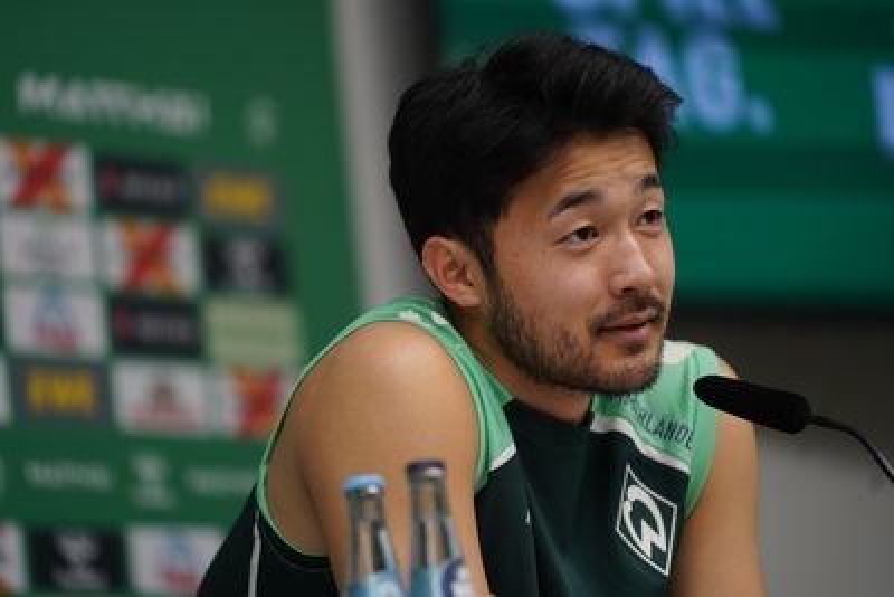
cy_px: 298
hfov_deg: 10.9
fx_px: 4695
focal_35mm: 189
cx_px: 447
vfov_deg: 7.3
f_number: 2.8
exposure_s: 1/320
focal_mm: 189
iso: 640
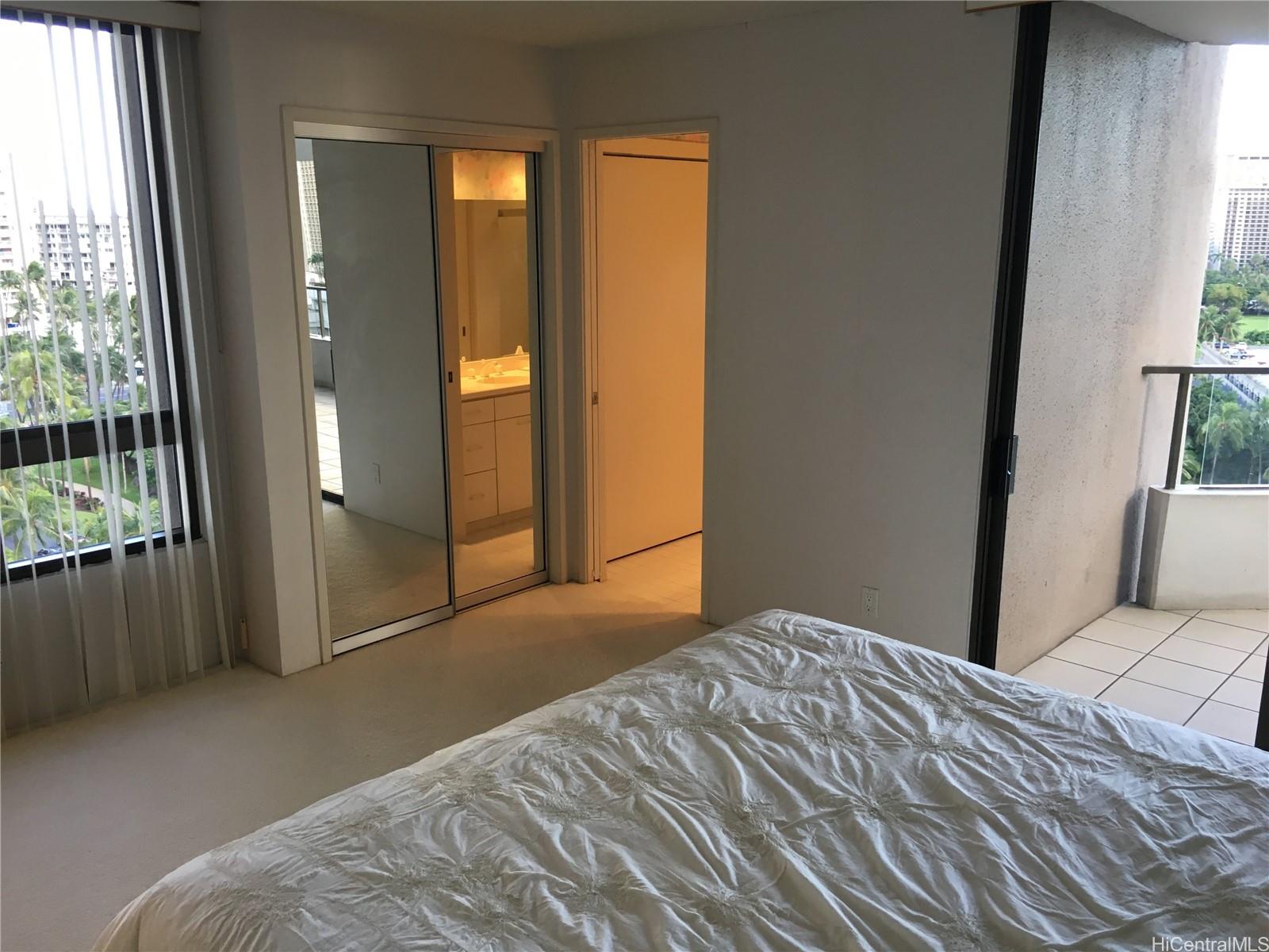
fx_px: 1063
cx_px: 634
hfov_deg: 61.7
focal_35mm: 29
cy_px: 476
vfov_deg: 48.2
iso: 32
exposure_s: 1/30
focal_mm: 4.15
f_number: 2.2
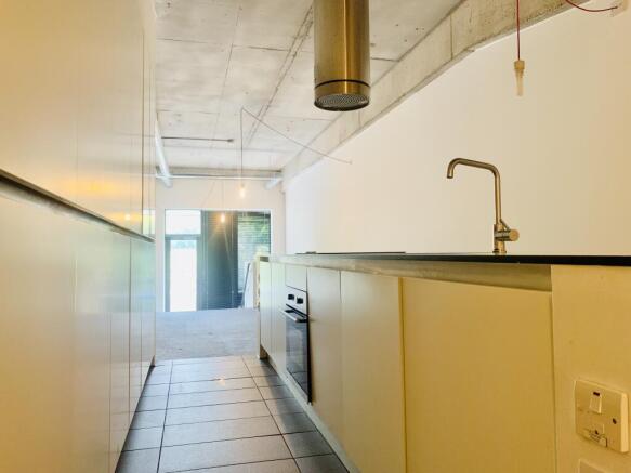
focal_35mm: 26
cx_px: 316
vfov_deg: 53.0
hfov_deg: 67.3
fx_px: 474
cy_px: 236
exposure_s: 1/50
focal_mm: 4.25
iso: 125
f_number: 1.8
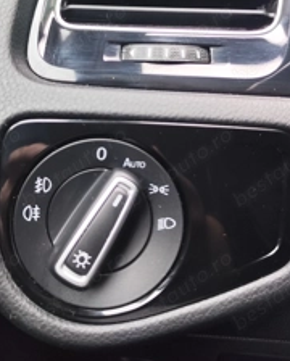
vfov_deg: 43.6
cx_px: 137
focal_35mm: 40
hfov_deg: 37.4
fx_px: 428
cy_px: 73
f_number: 1.65
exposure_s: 1/50
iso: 320
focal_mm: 6.19
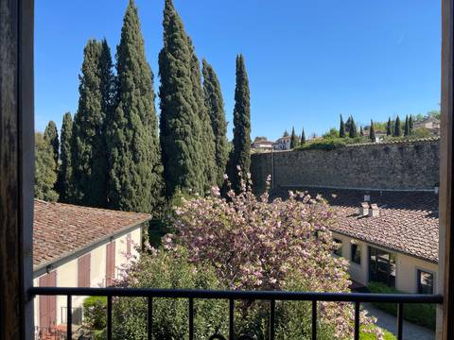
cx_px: 227
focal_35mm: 25
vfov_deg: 54.9
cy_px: 170
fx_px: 328
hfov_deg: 69.4
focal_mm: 5.1
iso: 32
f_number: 1.6
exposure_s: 1/1739
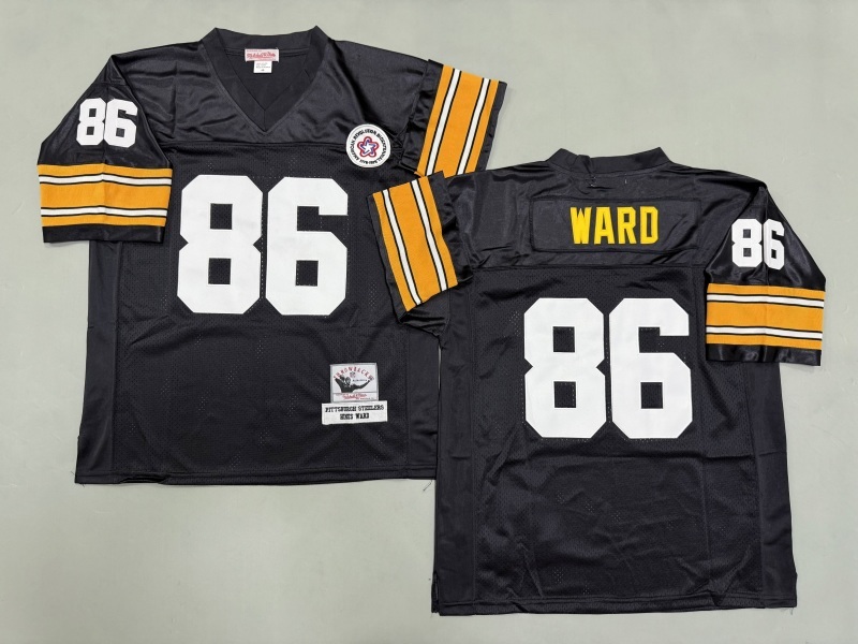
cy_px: 322
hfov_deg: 71.6
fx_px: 595
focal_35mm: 24
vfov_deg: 56.8
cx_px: 429
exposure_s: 1/50
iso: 160
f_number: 1.78
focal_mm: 6.76
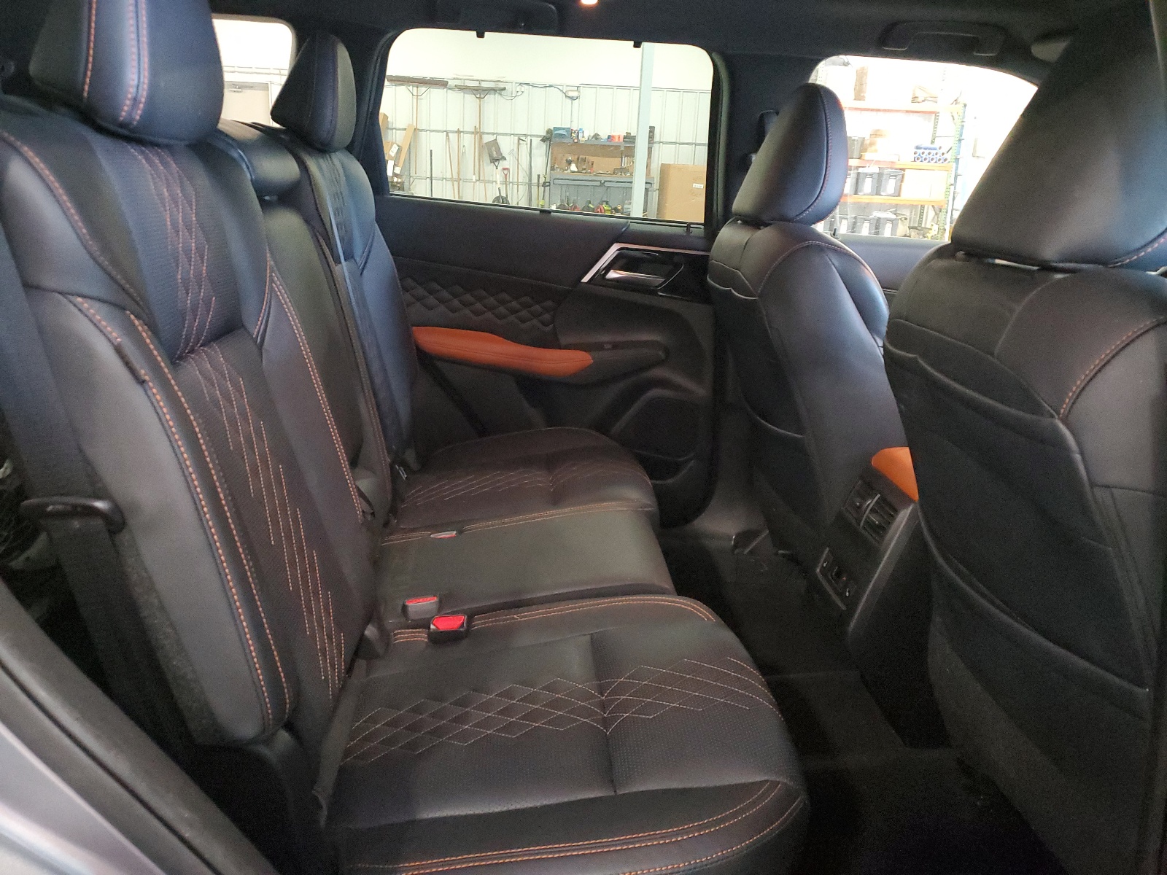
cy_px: 438
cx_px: 584
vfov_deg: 53.1
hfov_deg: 67.3
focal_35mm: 26
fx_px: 877
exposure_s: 1/15
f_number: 1.5
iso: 587
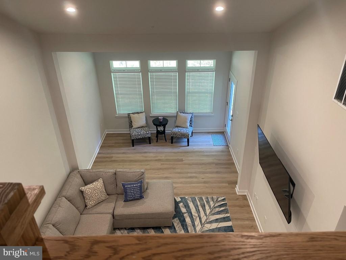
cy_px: 130
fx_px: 250
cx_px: 173
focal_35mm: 25
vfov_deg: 54.9
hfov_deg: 69.4
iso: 100
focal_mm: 5.1
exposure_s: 1/60
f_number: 1.6
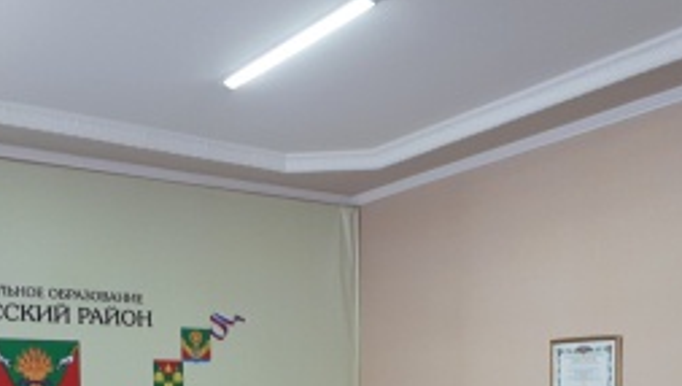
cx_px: 412
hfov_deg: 39.6
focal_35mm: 52
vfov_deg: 21.8
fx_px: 941
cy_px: 435
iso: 80
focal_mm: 3.6
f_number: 1.9
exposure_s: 1/33
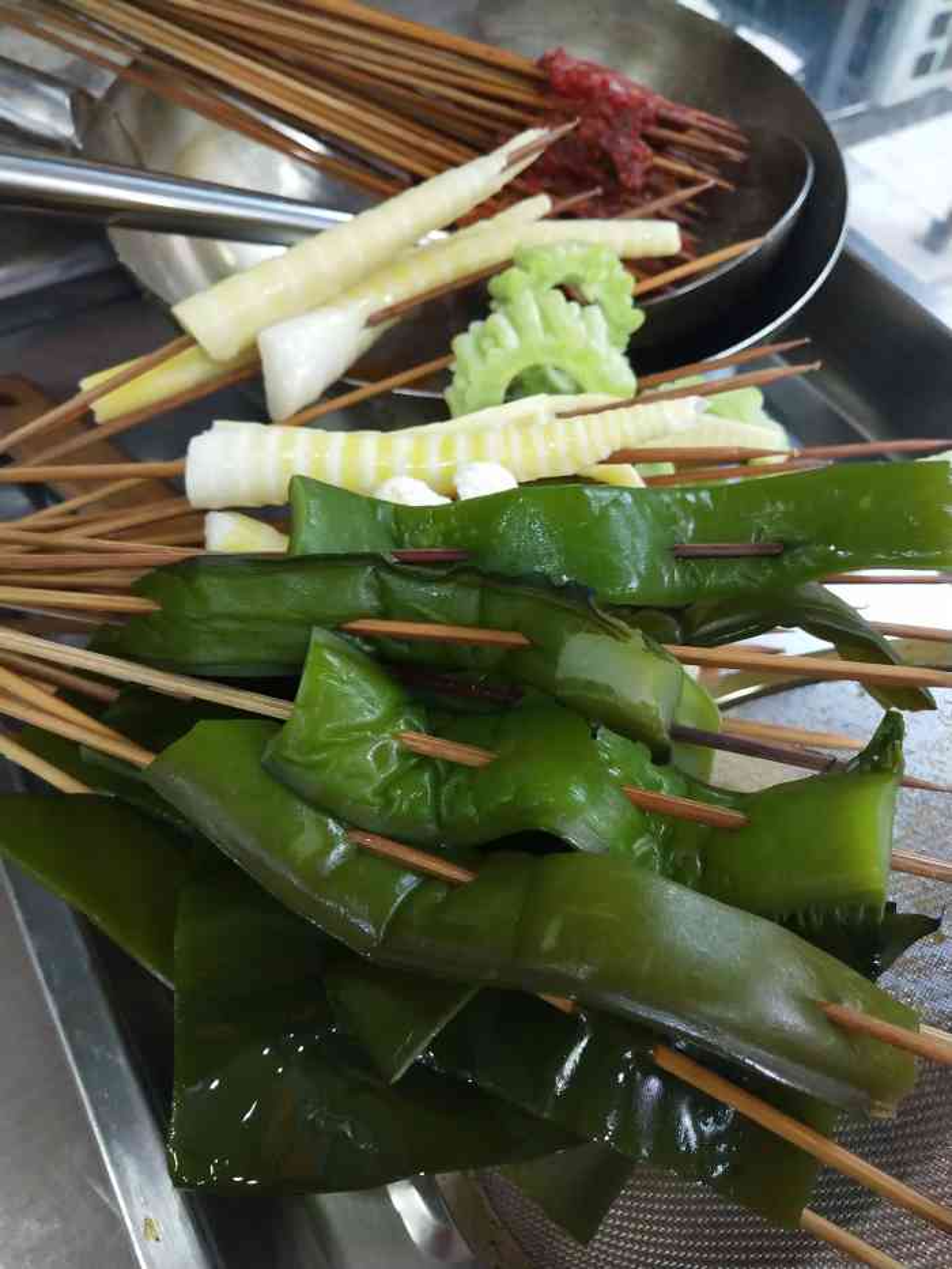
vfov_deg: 60.0
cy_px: 634
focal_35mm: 30
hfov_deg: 46.8
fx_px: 1100
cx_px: 476
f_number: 1.8
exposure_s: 1/50
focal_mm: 3.95
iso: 279
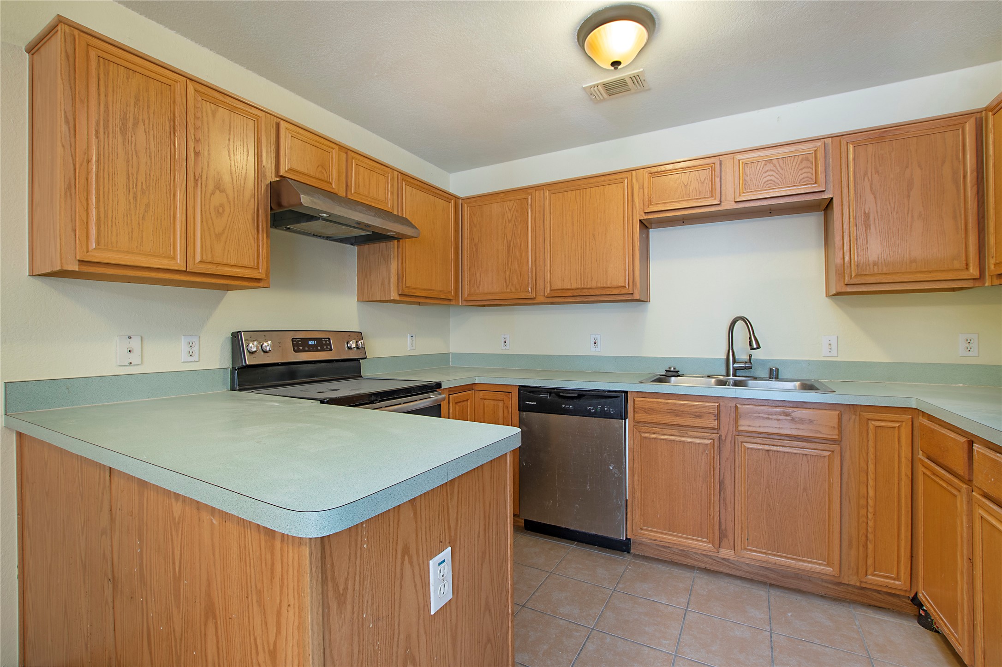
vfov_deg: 77.3
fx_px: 417
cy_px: 334
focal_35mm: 15
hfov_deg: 100.4
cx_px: 501
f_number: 7.1
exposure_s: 1/13
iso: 100
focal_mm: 10
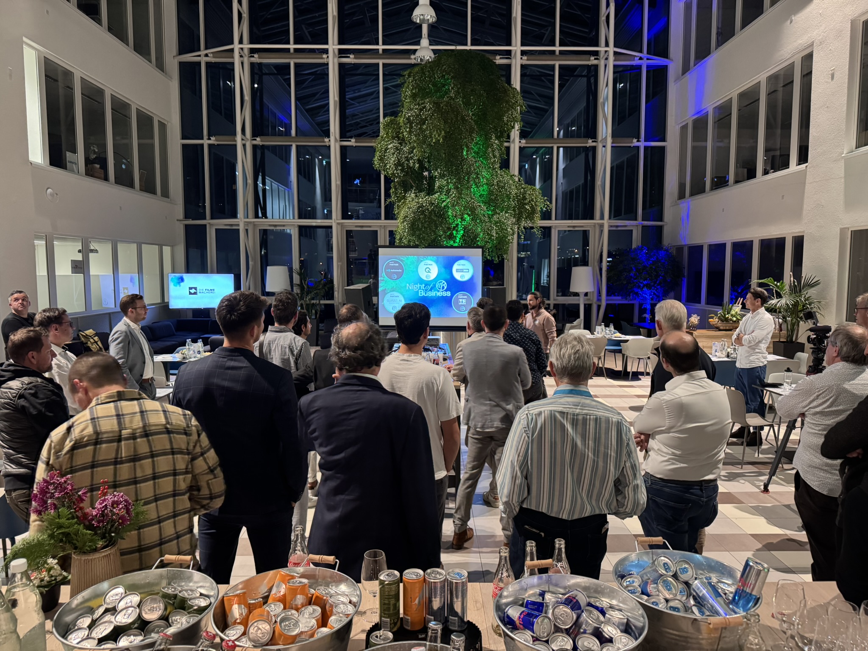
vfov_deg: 56.8
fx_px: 602
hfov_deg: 71.6
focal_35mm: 24
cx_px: 434
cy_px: 326
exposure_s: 1/40
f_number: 1.78
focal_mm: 6.76
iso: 800
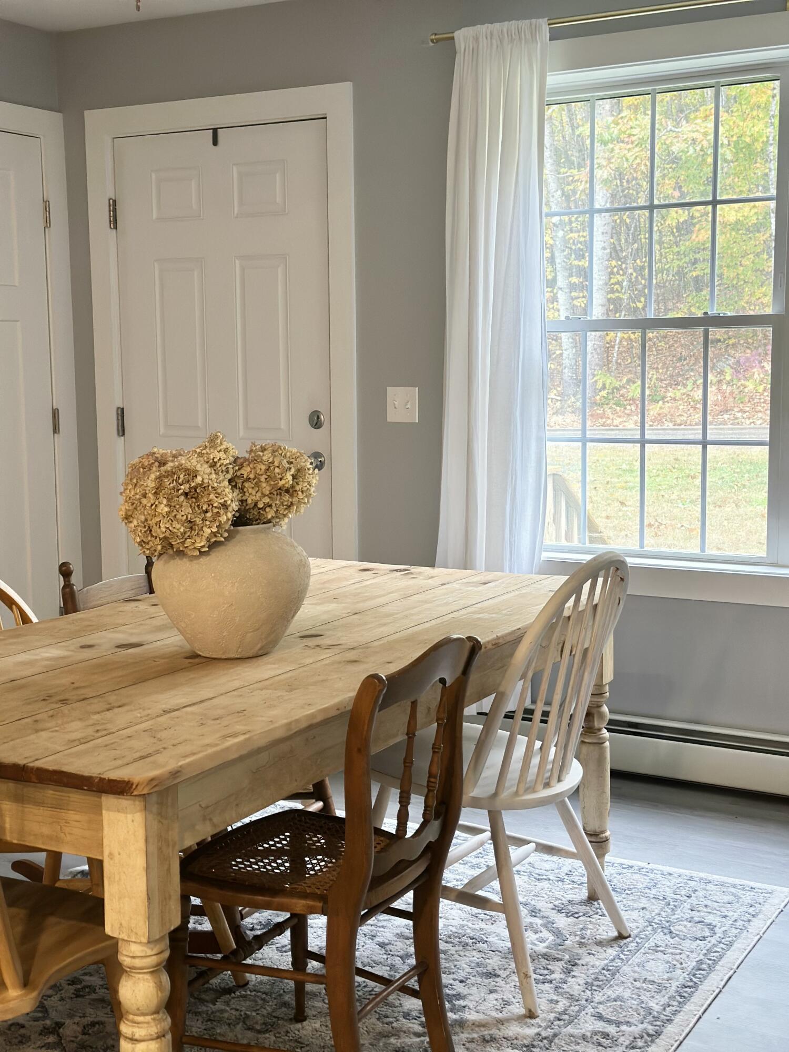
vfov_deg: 39.7
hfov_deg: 30.3
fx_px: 1459
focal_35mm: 48
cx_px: 394
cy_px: 526
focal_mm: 6.86
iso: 160
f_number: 1.78
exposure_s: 1/60
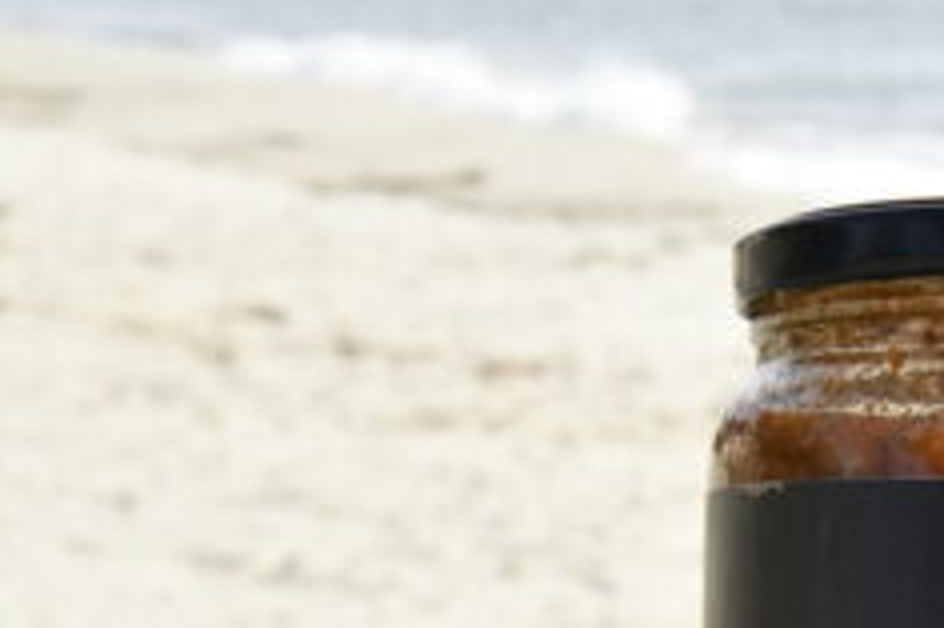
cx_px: 1128
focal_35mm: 178
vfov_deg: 7.6
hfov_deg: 11.3
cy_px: 728
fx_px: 4664
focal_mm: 70
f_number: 22
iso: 10000
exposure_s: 1/2500
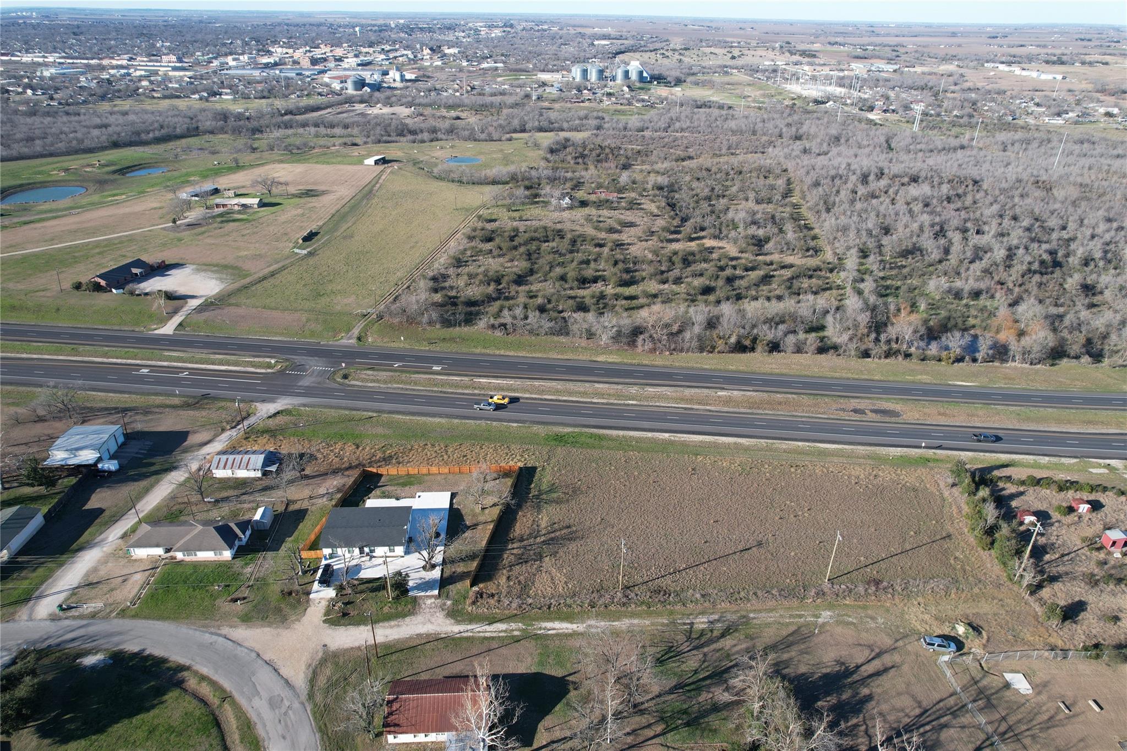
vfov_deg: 57.2
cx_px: 564
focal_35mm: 22
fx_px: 689
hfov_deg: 78.6
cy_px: 376
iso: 100
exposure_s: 1/1000
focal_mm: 8.38
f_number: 2.8
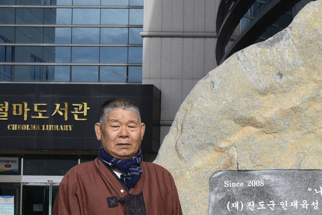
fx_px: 877
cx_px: 317
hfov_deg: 20.2
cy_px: 180
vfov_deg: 13.9
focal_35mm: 98
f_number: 14
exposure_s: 1/125
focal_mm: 40
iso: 100
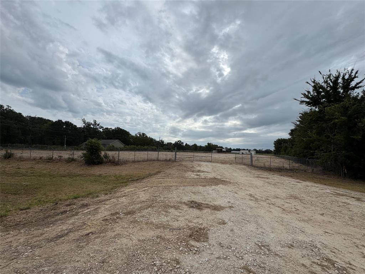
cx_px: 182
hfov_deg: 102.1
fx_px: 148
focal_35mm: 14
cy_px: 137
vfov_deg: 85.7
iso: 50
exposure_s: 1/3906
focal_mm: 2.22
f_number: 2.2
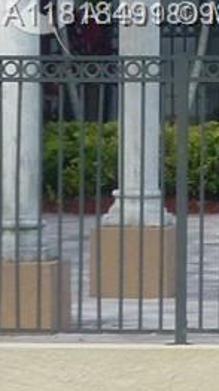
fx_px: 4199
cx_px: 1187
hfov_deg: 2.8
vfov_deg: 5.3
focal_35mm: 406
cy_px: 16
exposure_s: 1/250
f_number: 4.5
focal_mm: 10.9
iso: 100
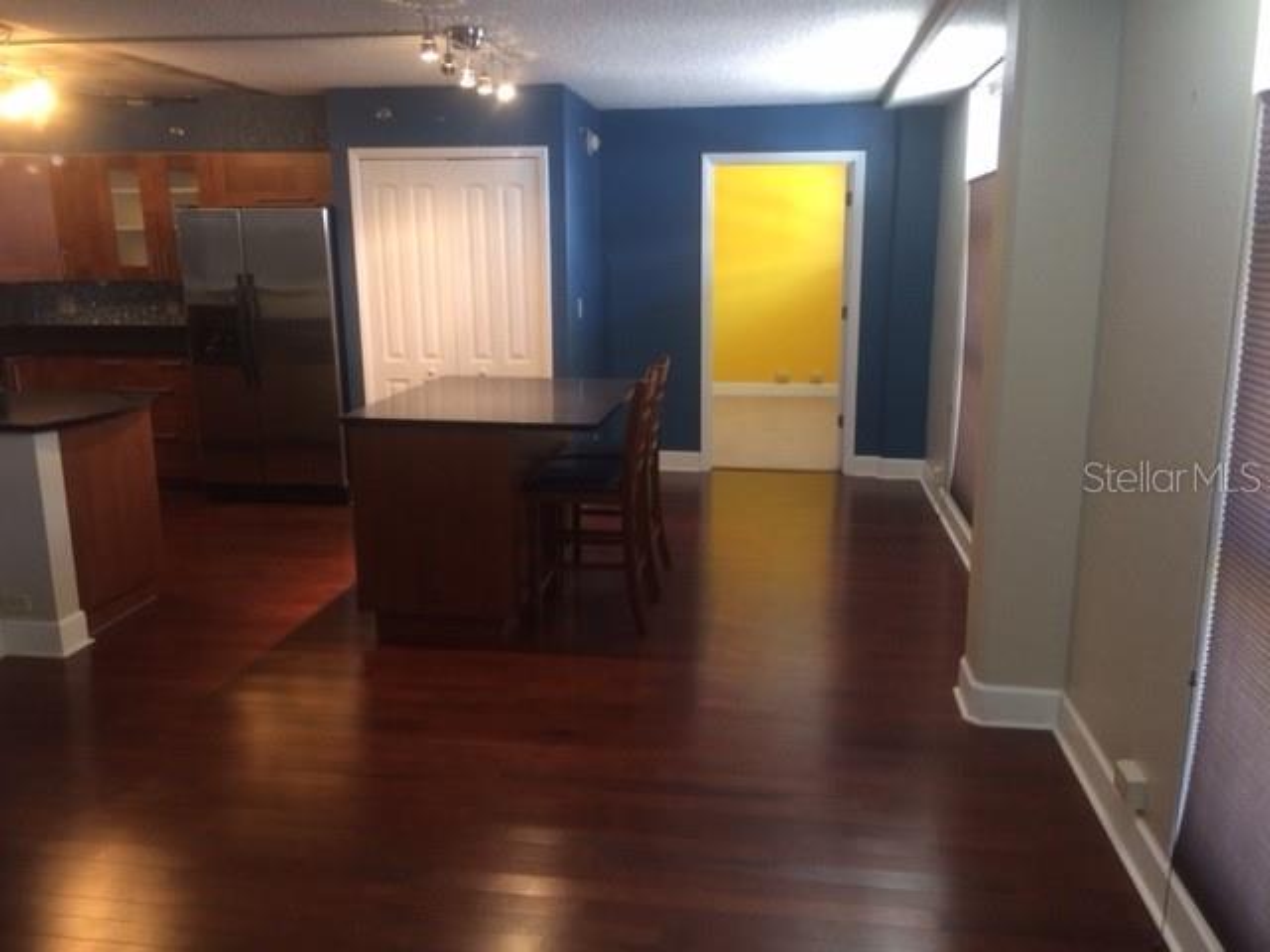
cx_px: 635
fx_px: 1101
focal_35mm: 30
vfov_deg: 46.8
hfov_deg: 60.0
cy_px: 476
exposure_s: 1/30
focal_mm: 4.12
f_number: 2.2
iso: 160
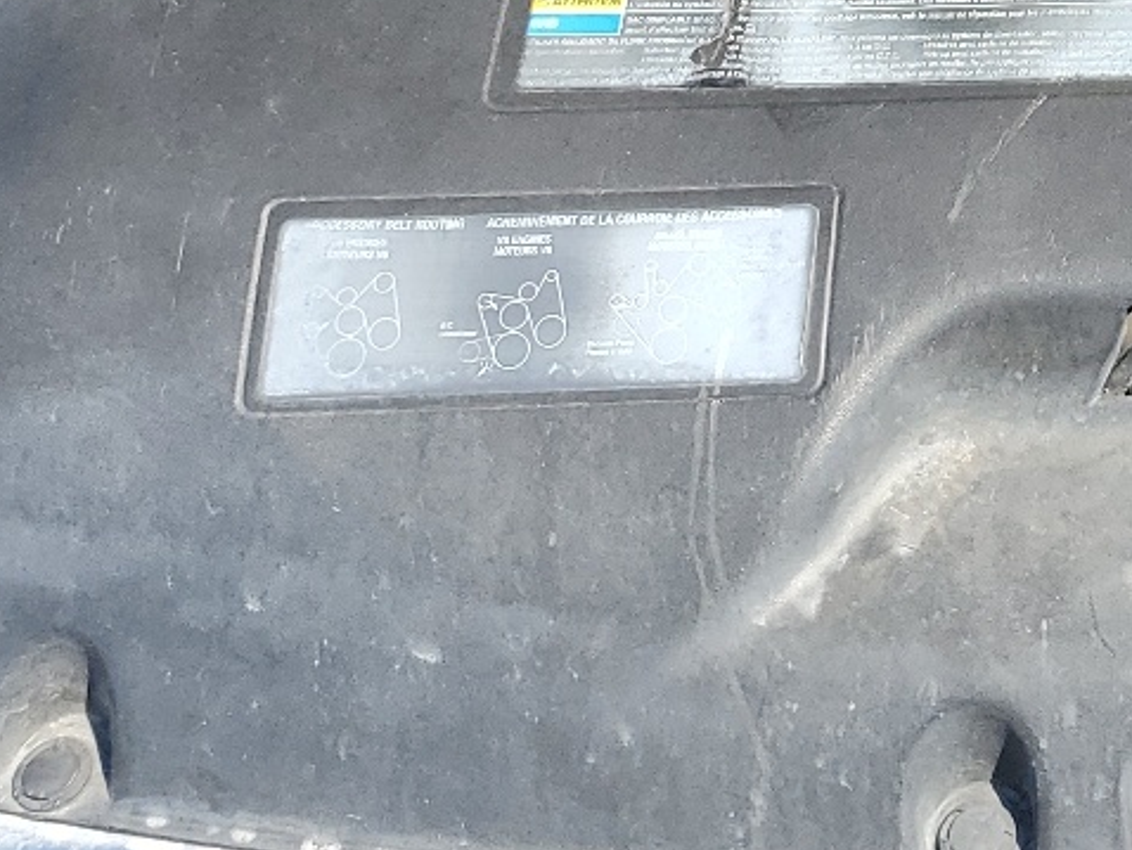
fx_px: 2846
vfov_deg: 15.6
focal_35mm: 87
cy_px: -433
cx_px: 1407
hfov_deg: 20.8
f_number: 1.5
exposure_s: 1/1250
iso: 50
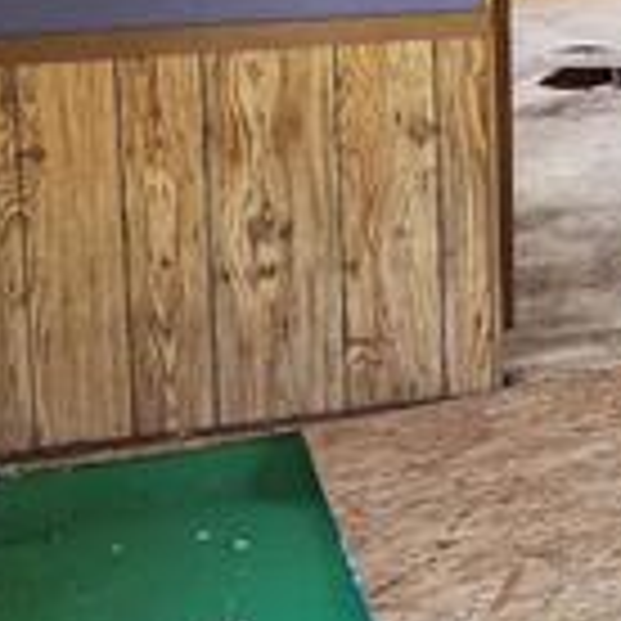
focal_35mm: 94
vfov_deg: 17.6
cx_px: 1192
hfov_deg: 15.3
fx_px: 1908
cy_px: -140
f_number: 1.8
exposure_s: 1/120
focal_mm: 6.4
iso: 320
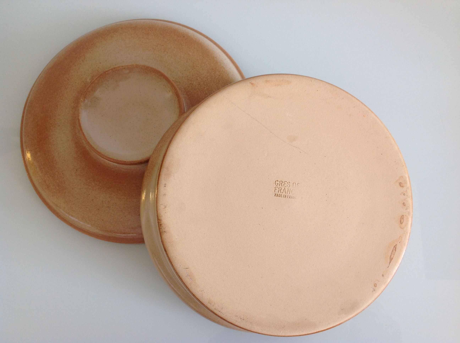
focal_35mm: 35
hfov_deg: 52.7
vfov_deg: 40.6
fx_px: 464
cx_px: 230
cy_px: 172
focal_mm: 4.28
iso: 50
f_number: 2.4
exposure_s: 1/30
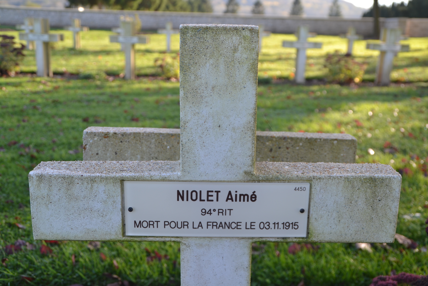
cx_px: 214
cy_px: 143
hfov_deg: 46.4
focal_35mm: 42
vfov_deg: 31.9
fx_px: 499
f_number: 5.6
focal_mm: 28
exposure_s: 1/125
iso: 125
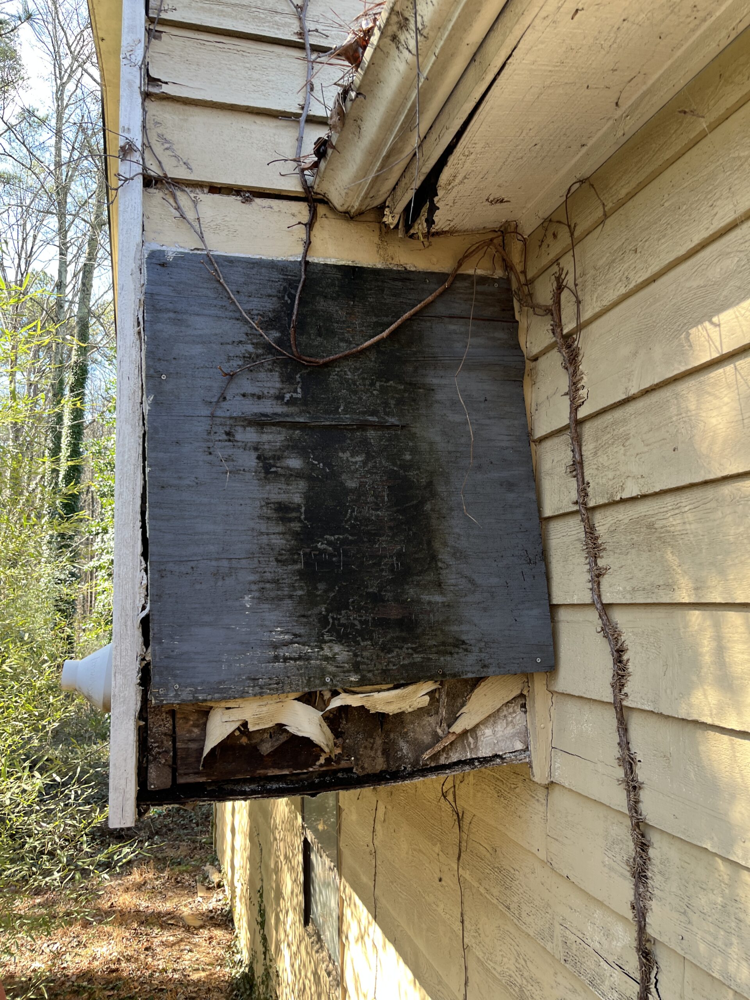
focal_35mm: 26
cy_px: 500
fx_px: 751
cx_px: 375
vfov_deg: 67.3
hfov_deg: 53.1
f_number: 1.6
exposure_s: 1/122
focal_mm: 5.1
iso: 40
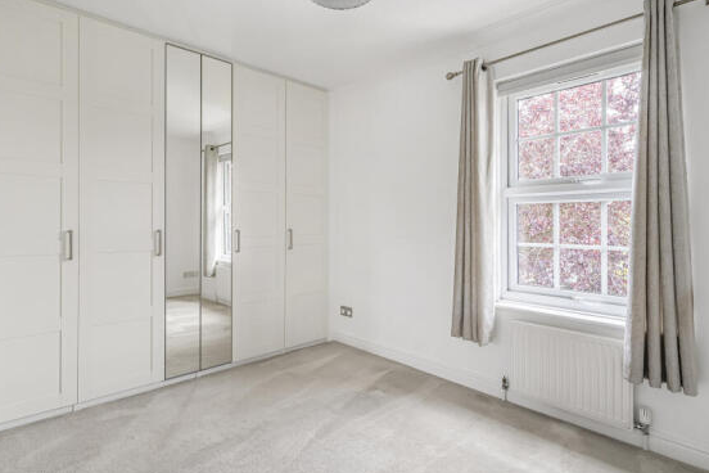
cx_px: 323
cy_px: 227
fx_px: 374
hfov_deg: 86.7
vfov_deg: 64.5
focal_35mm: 19
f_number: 9
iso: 800
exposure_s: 1/15
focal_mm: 16
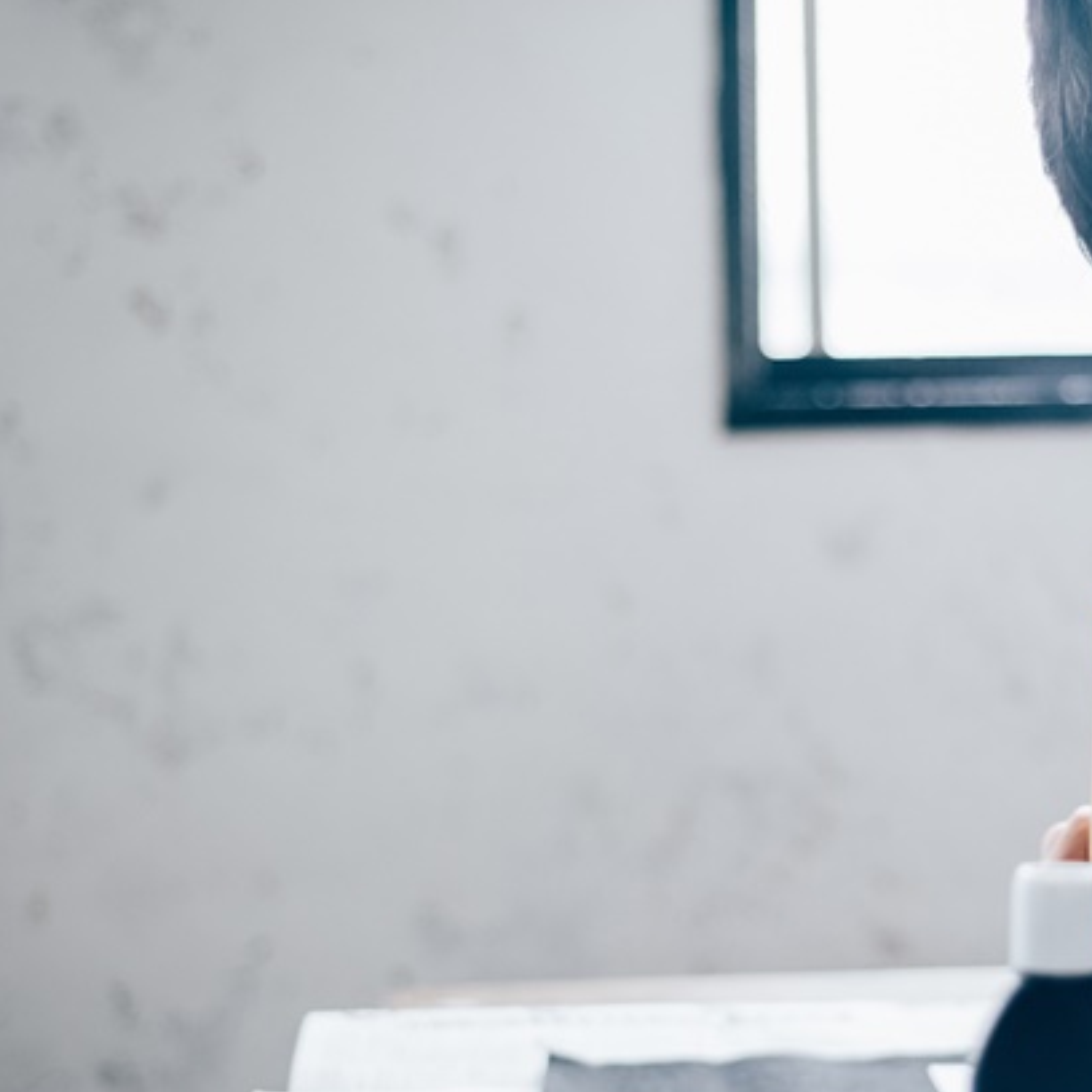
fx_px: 2748
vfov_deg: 22.4
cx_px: 827
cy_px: 642
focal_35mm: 77
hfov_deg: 22.3
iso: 500
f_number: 2.2
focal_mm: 50
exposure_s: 1/400
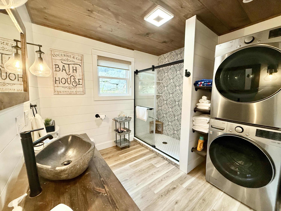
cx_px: 140
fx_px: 114
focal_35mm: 14
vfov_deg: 85.7
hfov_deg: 102.1
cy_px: 106
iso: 400
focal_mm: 2.22
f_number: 2.2
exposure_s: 1/76
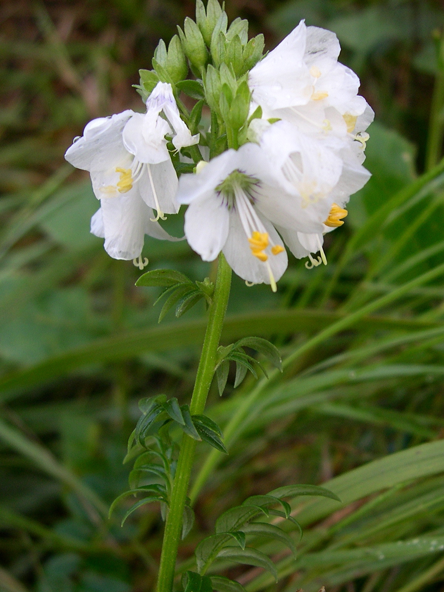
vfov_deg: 49.0
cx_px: 222
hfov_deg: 37.7
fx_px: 650
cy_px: 296
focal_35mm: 38
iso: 100
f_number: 2.8
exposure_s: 1/351
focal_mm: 8
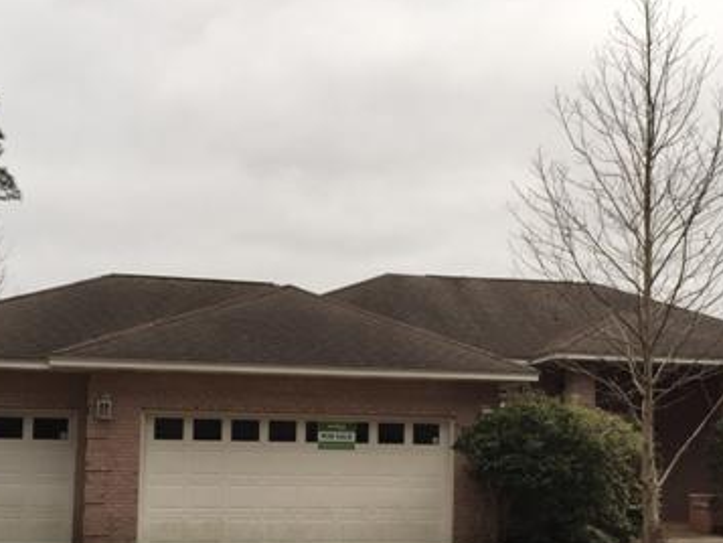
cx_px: 458
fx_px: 1086
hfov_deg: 36.6
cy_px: 407
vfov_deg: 27.7
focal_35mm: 52
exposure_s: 1/1464
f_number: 2.2
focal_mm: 4.15
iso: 32
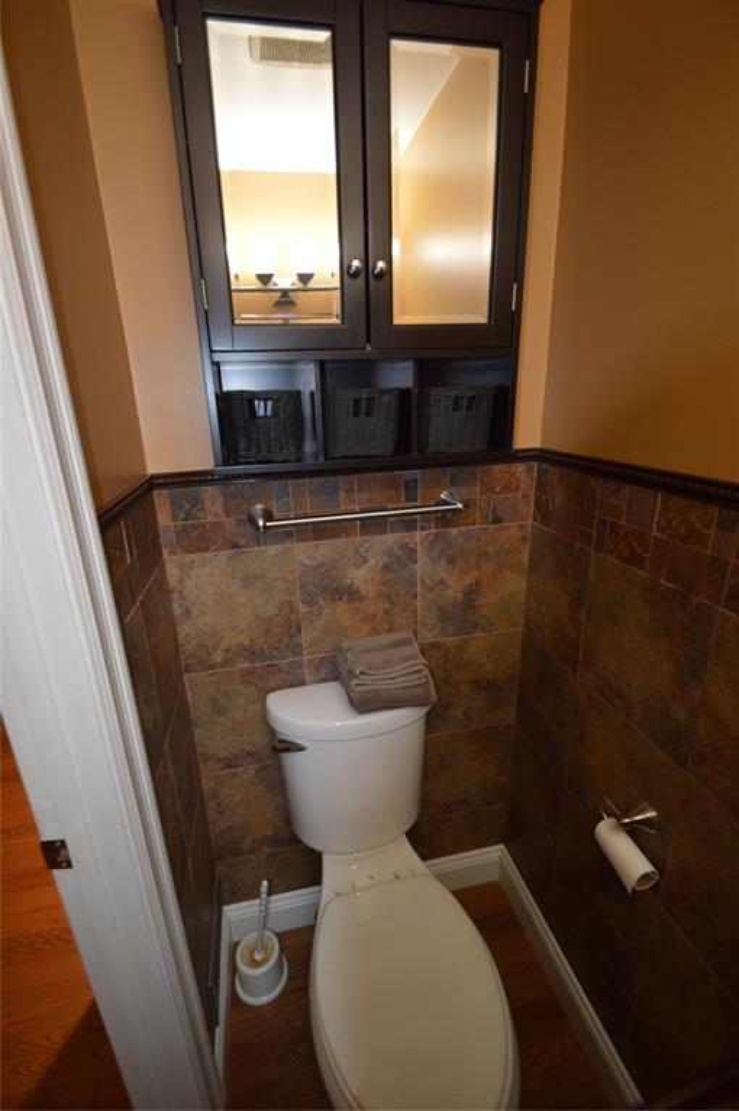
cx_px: 370
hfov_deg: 77.2
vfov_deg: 100.4
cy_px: 556
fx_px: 463
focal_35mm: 15
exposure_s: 1/60
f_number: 3.5
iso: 500
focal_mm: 10
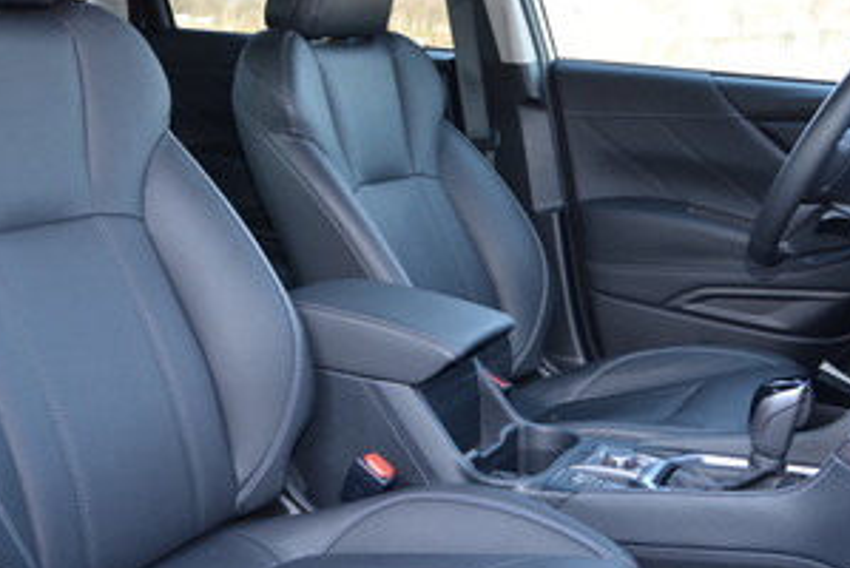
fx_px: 1134
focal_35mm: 48
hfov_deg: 41.0
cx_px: 387
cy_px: 300
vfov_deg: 28.1
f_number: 3.8
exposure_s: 1/125
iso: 320
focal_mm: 24
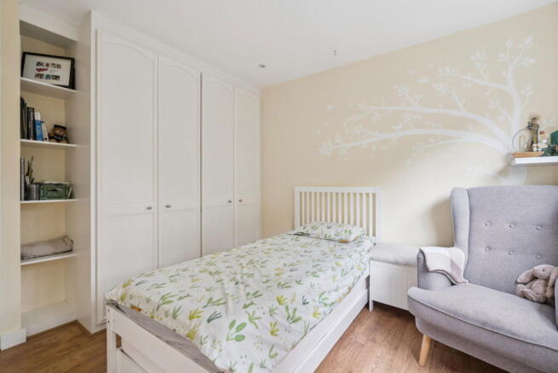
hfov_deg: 96.7
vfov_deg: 73.8
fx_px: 248
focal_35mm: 16
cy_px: 186
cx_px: 279
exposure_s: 1/13
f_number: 5.6
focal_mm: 16
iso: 320
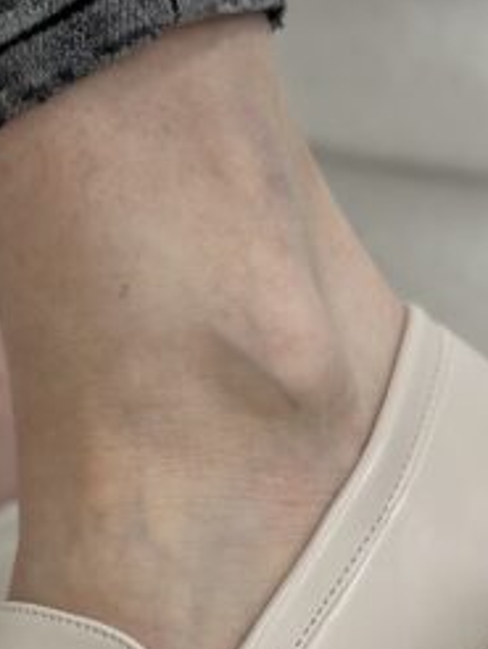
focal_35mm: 156
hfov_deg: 9.5
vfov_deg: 12.6
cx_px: 24
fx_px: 2927
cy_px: 583
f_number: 1.78
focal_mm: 6.86
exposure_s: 1/100
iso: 100
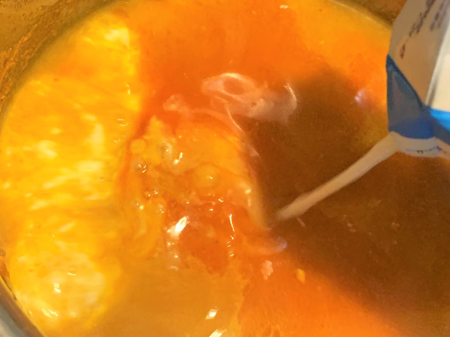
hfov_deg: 61.6
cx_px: 238
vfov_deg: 48.2
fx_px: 377
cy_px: 176
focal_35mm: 29
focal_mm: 4.25
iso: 320
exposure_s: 1/50
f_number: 1.8
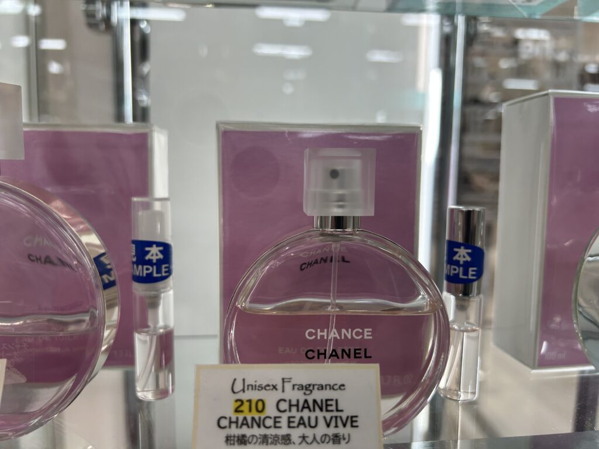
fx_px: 450
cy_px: 224
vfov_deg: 53.1
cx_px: 300
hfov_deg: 67.3
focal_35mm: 26
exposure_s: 1/100
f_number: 1.5
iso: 40
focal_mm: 5.7
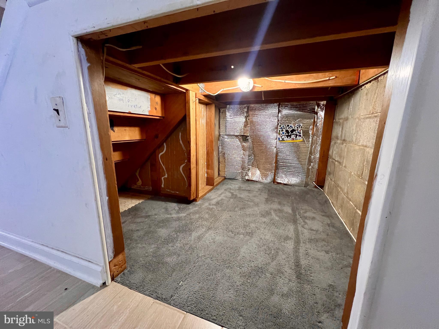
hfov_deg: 106.2
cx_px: 220
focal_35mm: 13
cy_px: 164
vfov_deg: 89.9
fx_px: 165
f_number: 1.8
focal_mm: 1.57
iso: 640
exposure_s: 1/60
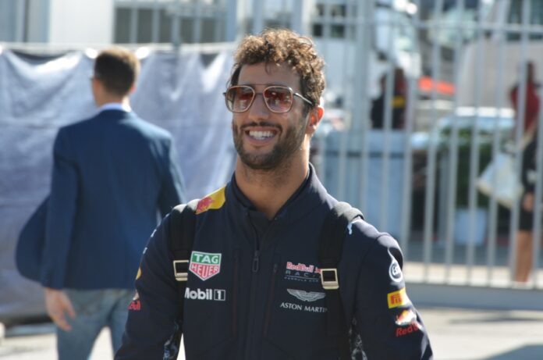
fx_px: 4516
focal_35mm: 300
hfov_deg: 6.9
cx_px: 272
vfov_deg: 4.6
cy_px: 180
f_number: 8
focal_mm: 200
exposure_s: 1/125
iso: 180
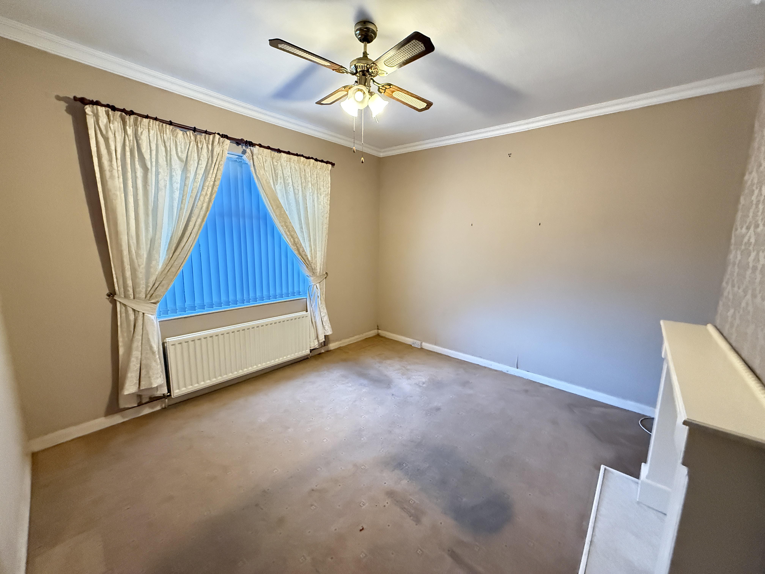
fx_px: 309
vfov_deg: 85.7
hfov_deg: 102.1
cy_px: 287
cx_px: 382
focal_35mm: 14
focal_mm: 2.22
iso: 1000
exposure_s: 1/50
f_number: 2.2
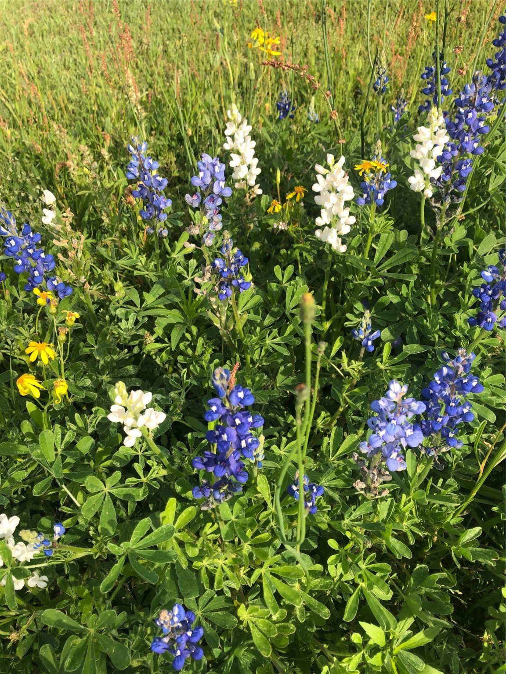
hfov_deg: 49.7
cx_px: 253
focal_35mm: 28
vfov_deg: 63.4
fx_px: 546
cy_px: 337
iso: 20
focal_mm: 3.99
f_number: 1.8
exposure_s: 1/490
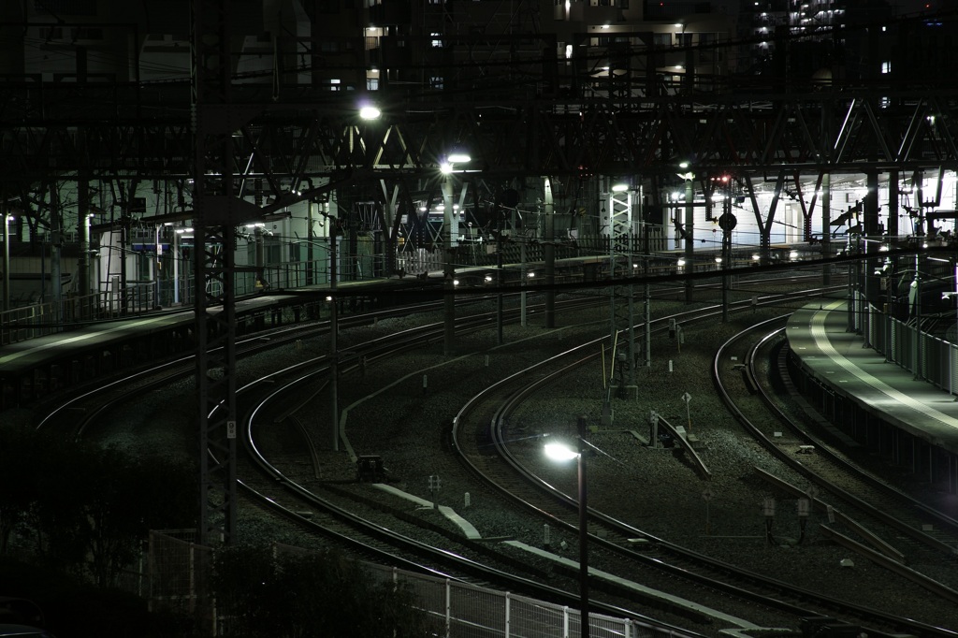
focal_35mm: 200
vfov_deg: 6.9
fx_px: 5320
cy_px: 319
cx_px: 479
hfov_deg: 10.3
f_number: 9
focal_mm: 200
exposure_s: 5
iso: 100
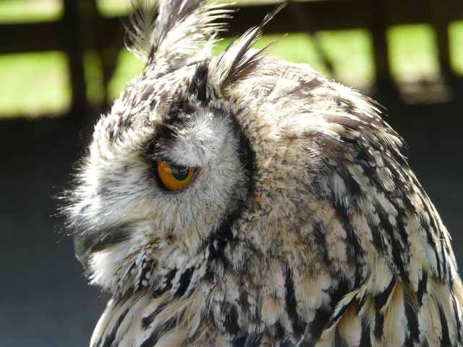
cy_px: 174
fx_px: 2341
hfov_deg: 11.3
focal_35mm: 175
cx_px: 232
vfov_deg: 8.5
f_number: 4
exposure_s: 1/250
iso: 160
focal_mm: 28.8
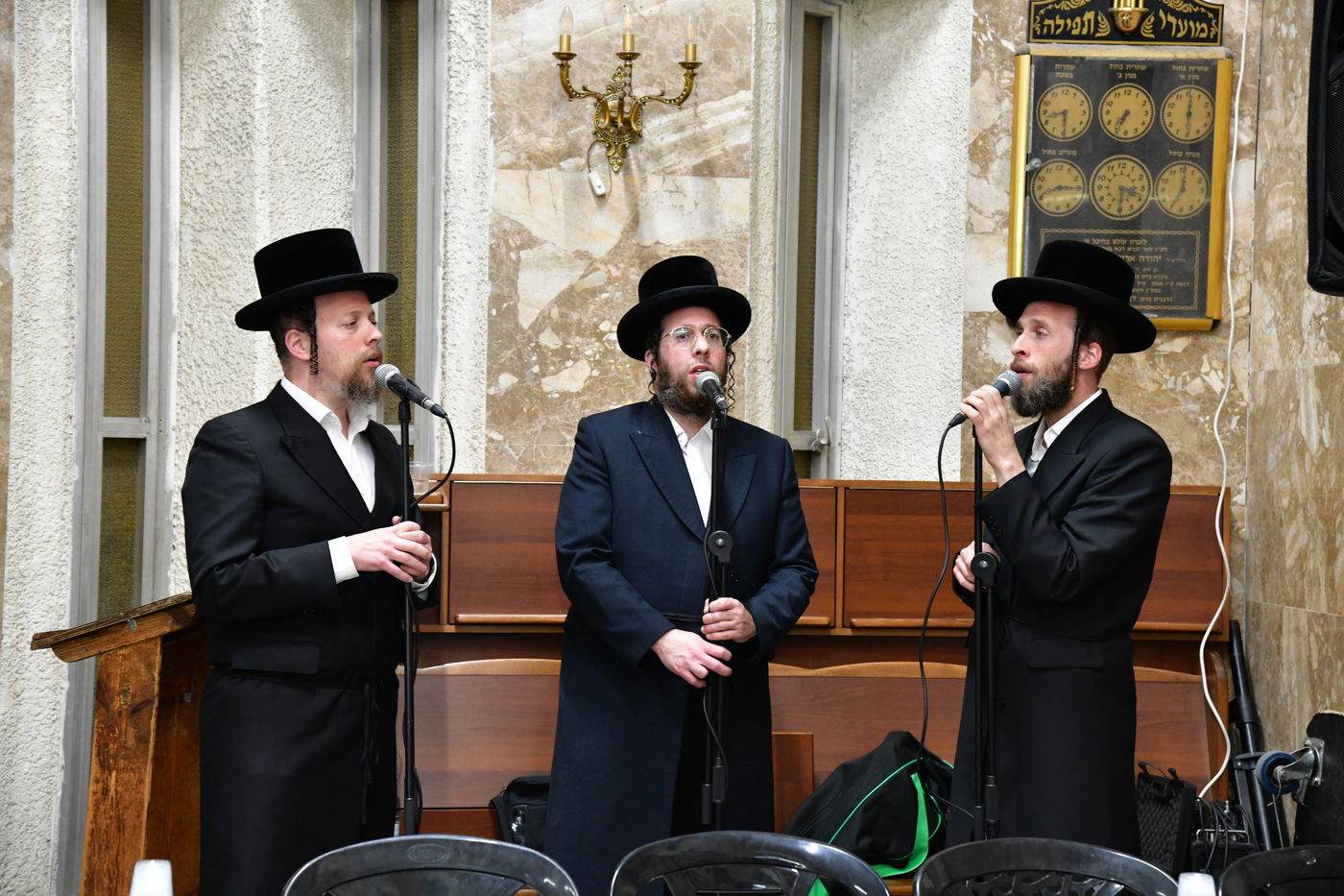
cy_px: 448
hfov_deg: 28.8
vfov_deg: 19.5
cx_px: 672
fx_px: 2613
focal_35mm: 70
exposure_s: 1/100
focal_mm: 70
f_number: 5.6
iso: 2500
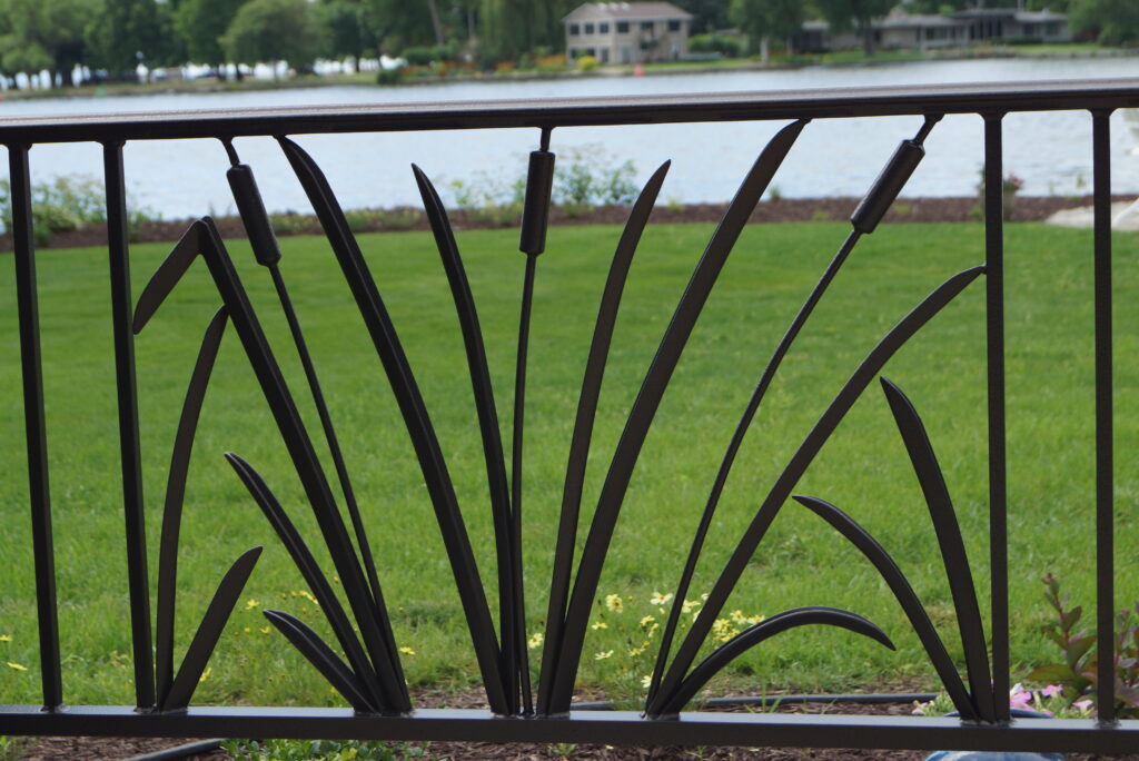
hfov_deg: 24.6
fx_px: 2612
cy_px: 380
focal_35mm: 82
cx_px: 570
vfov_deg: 16.6
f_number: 7.1
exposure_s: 1/160
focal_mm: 55
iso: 100
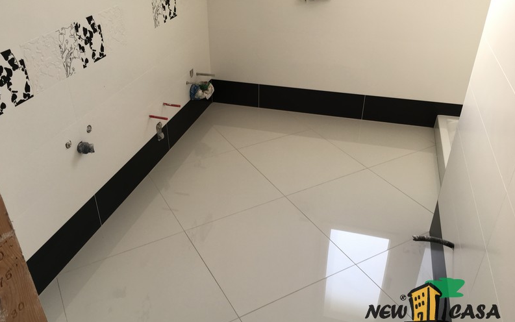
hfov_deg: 61.2
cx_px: 257
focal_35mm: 31
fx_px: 435
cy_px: 160
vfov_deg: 40.6
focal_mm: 4.15
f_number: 2.2
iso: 25
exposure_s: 1/50
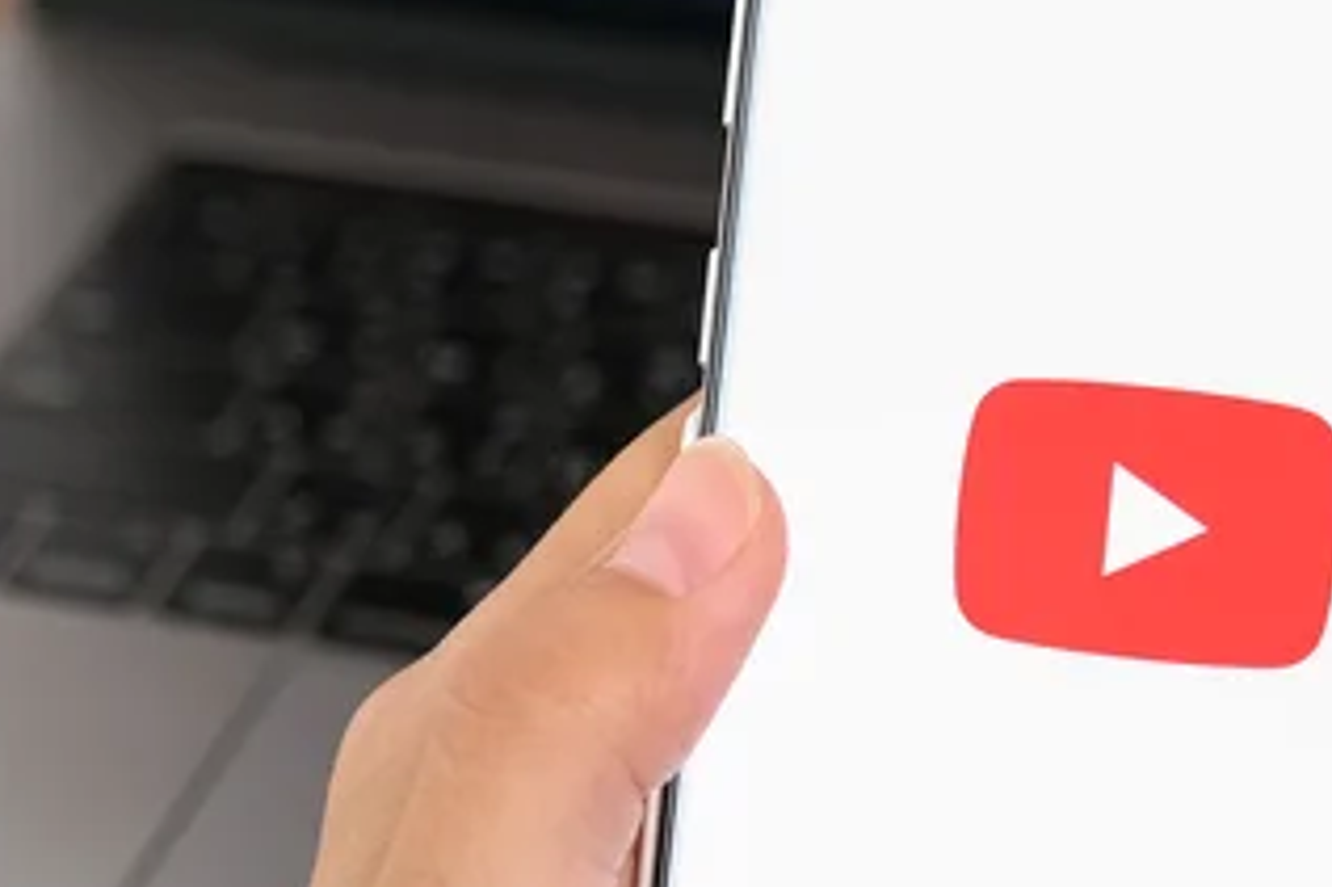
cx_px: 966
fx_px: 5251
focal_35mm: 142
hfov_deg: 14.4
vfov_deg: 9.6
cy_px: 267
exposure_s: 1/50
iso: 200
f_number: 2.8
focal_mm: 30.2
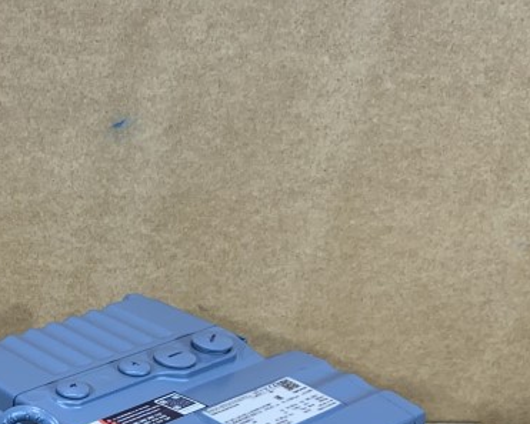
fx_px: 1098
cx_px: -17
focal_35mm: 70
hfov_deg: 25.6
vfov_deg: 20.6
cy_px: 488
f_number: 1.8
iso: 32
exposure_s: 1/116
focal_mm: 4.25
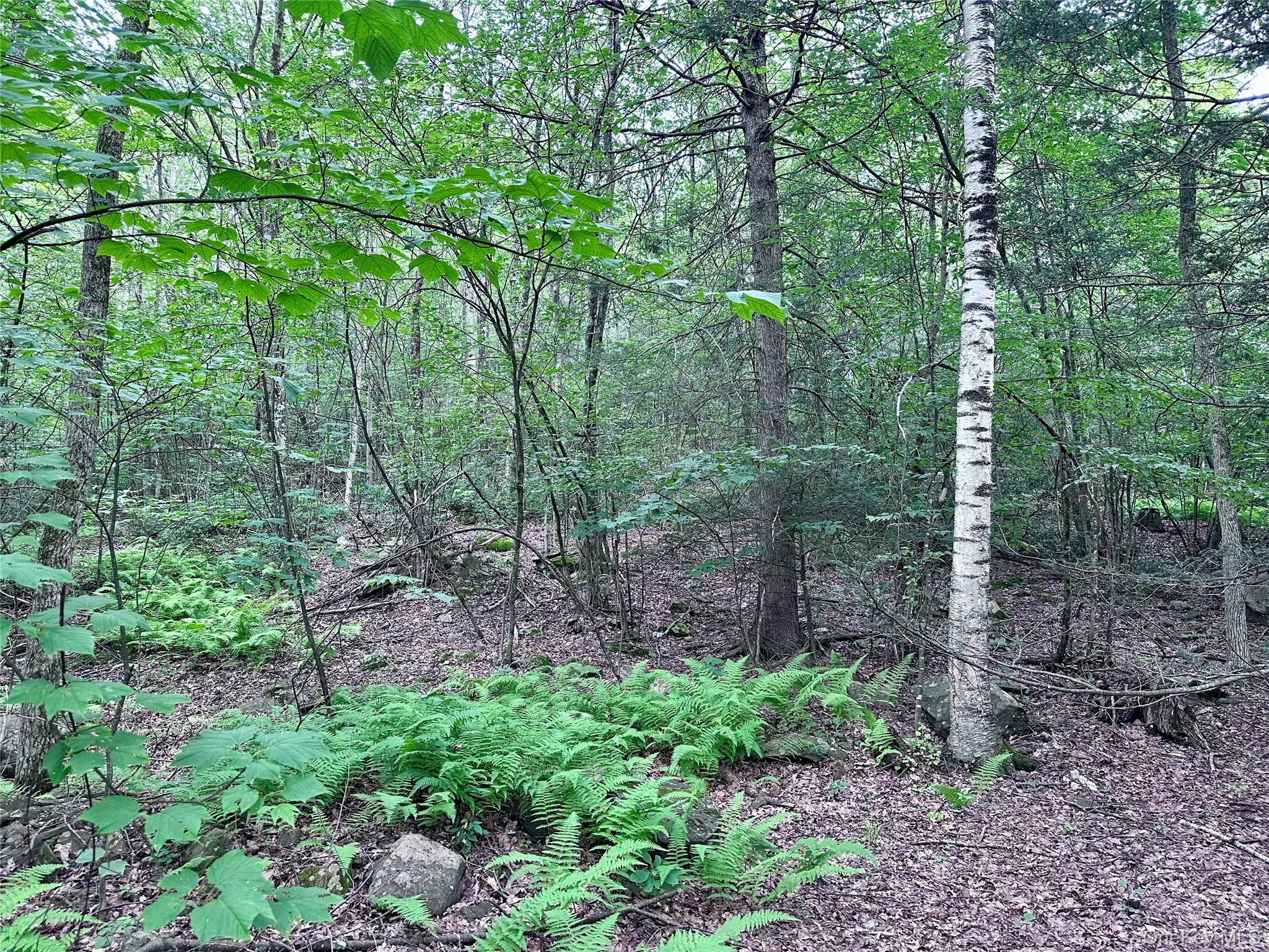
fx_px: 880
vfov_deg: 56.8
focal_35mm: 24
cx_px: 634
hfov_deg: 71.6
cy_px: 476
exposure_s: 1/121
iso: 200
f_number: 1.78
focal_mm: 6.86
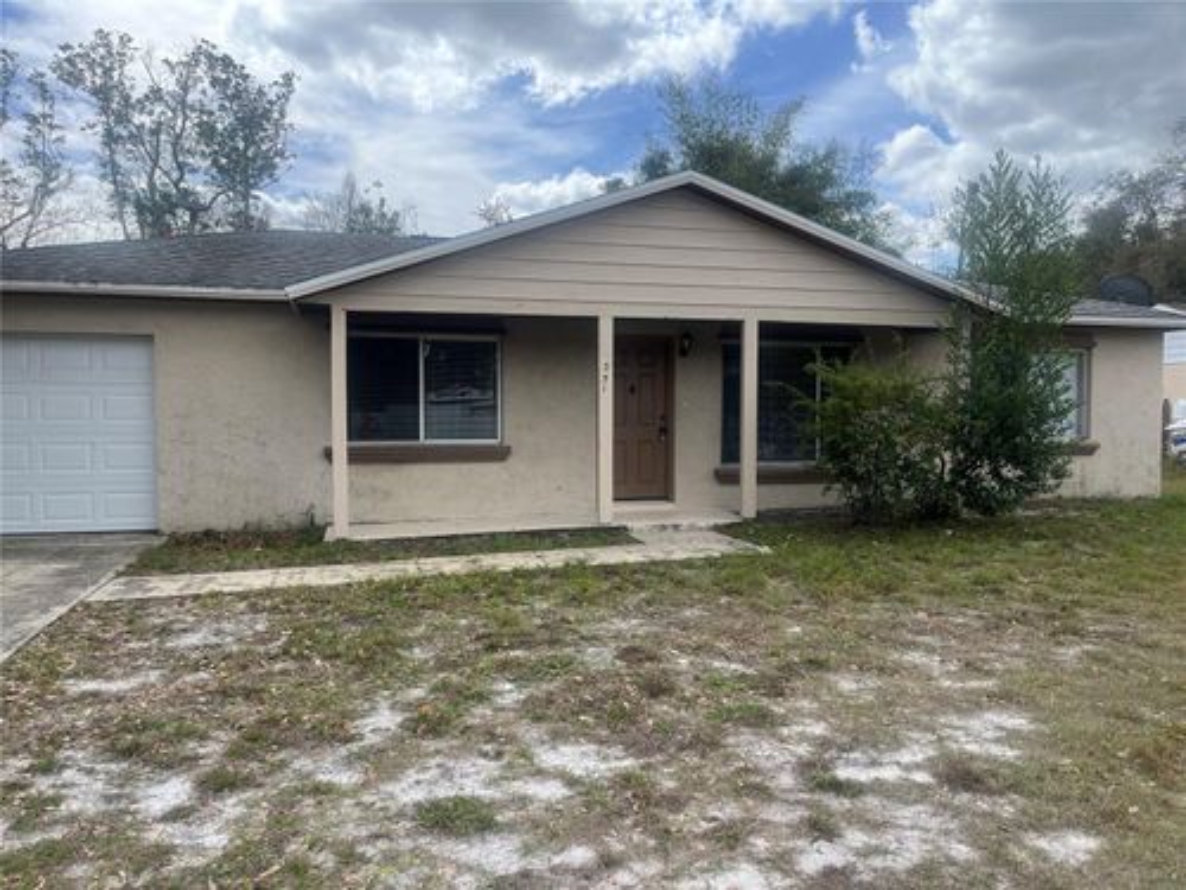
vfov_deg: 53.1
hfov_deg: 67.3
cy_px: 445
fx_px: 891
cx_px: 593
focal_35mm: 26
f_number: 1.6
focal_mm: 5.1
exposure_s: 1/2137
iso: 50
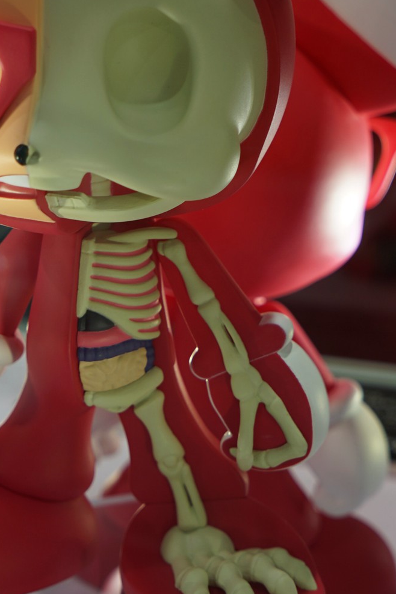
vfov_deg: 24.1
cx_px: 115
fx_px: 1370
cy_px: 124
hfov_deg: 16.4
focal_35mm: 83
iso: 100
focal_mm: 41
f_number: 5.6
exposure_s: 1/60
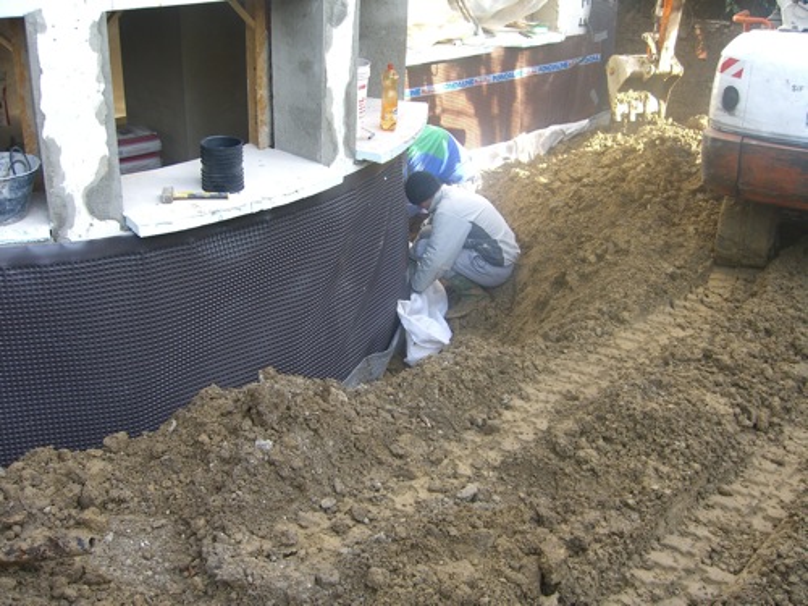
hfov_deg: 49.0
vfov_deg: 37.7
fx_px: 887
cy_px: 303
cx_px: 404
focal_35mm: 38
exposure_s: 1/125
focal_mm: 7.9
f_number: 2.8
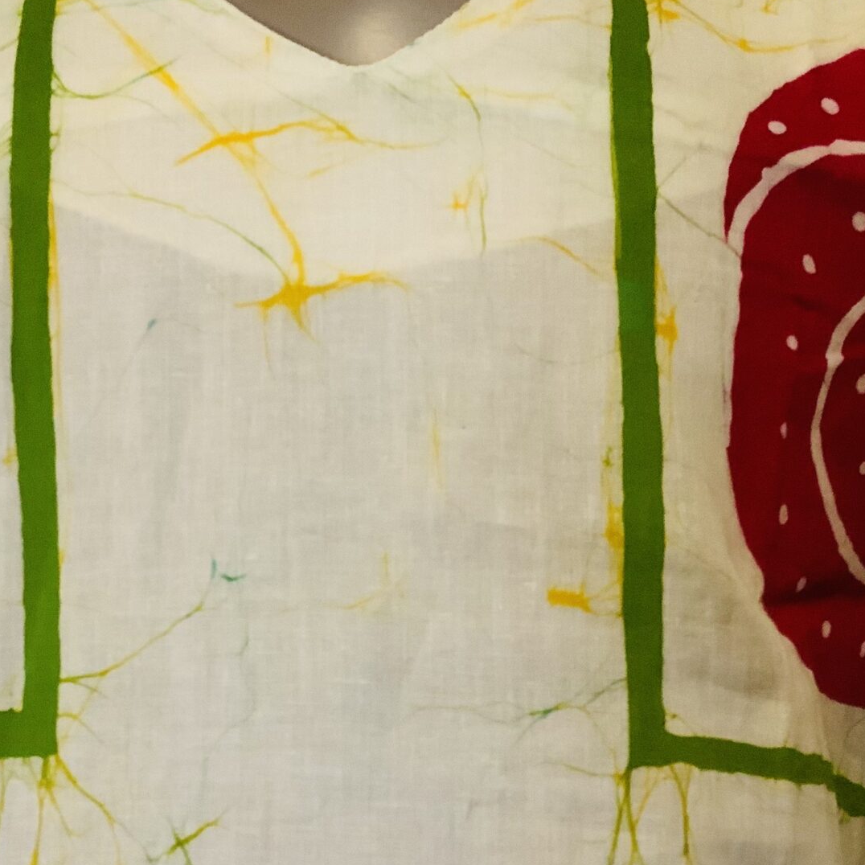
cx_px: 407
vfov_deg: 28.0
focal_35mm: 61
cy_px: 559
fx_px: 1725
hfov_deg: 28.2
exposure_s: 1/50
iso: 250
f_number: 1.8
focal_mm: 3
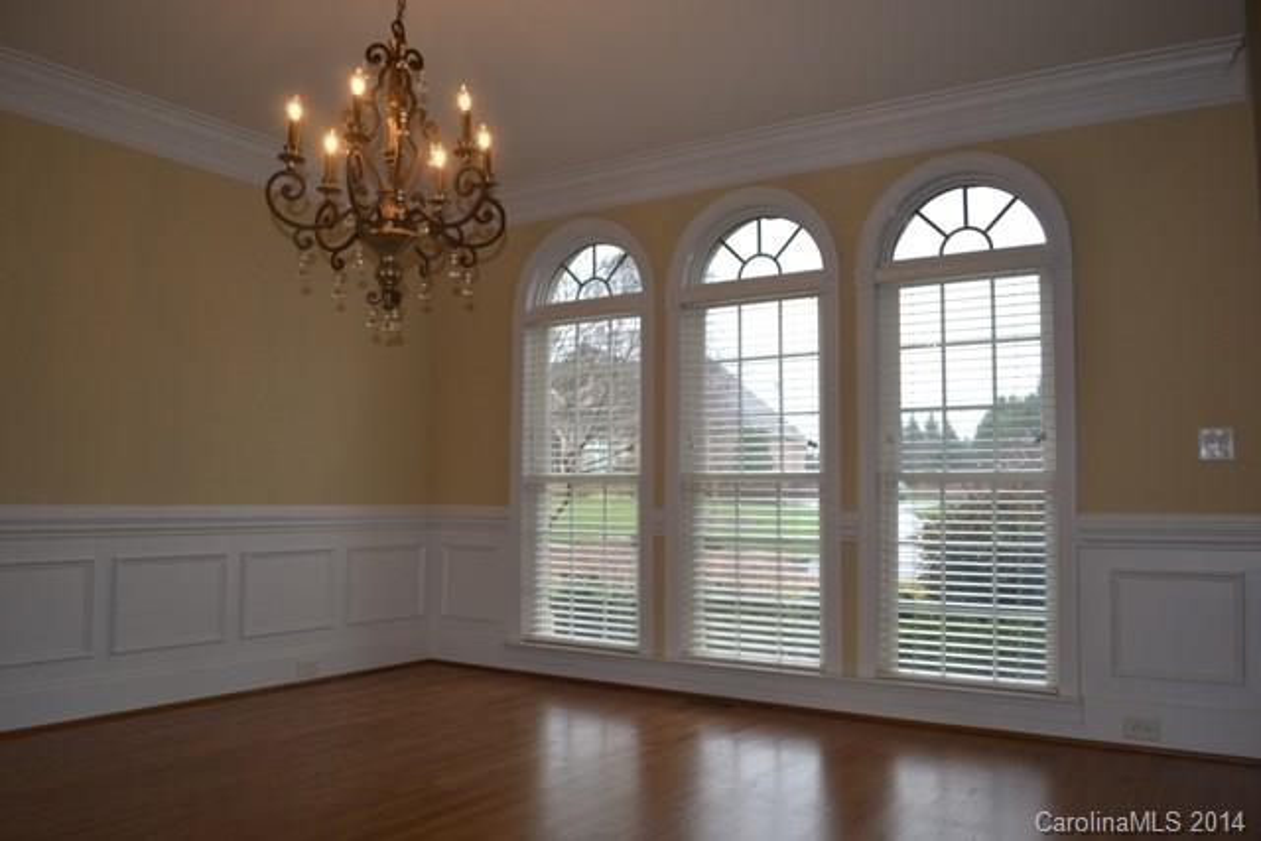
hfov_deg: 67.4
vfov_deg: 48.0
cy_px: 420
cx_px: 630
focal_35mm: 27
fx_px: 946
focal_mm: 18
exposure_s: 1/125
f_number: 3.5
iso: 360
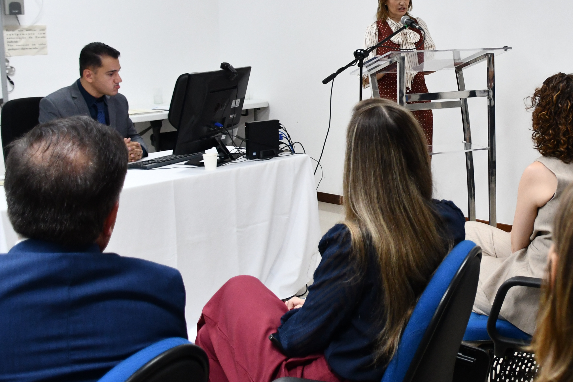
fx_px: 923
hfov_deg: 33.2
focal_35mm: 58
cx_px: 480
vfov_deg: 23.3
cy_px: 134
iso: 1400
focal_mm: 22
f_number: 3.5
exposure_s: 1/125
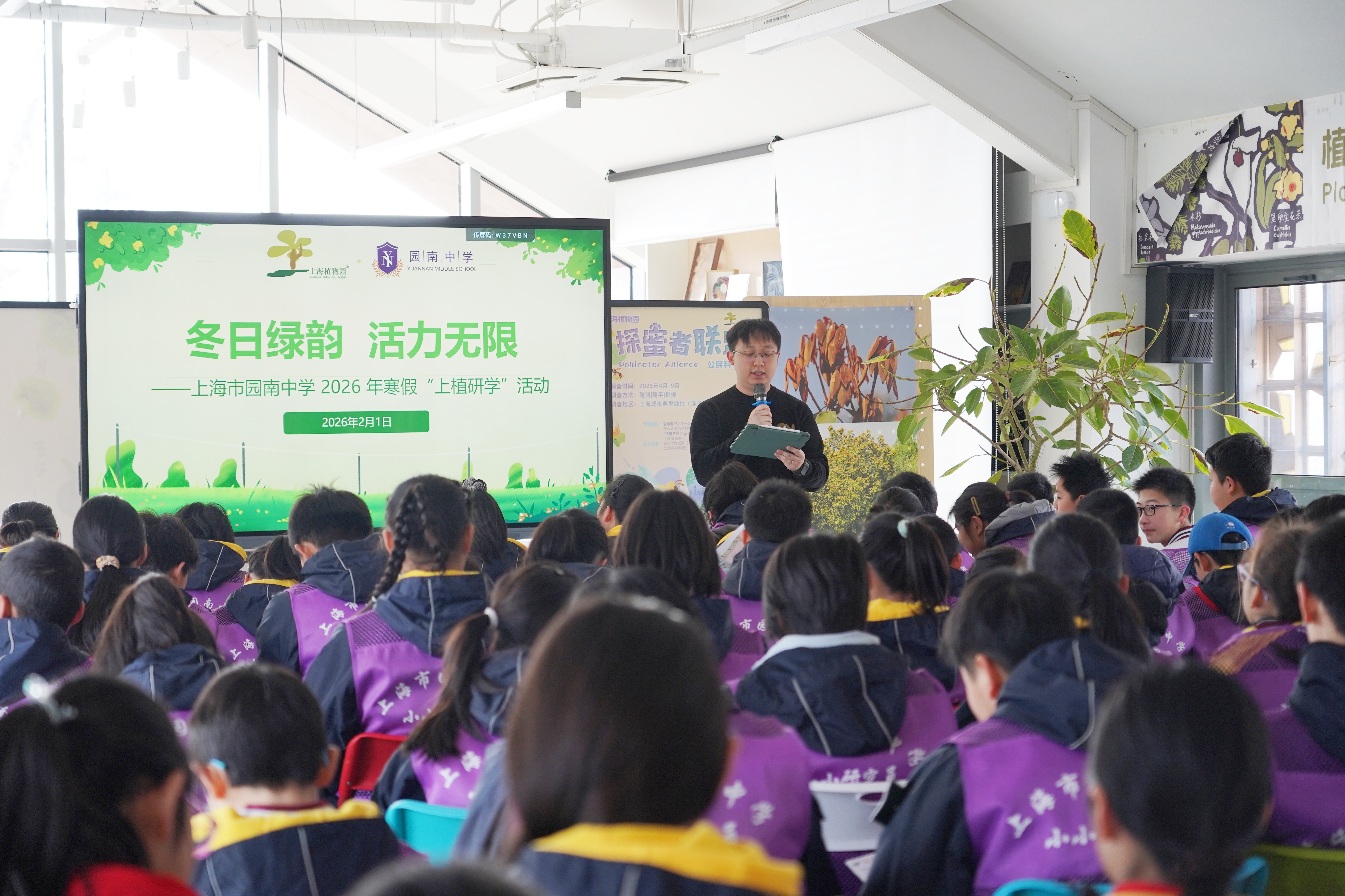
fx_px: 2540
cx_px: 672
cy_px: 448
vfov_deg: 20.0
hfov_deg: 29.7
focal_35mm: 68
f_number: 4
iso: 640
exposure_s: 1/160
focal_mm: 68
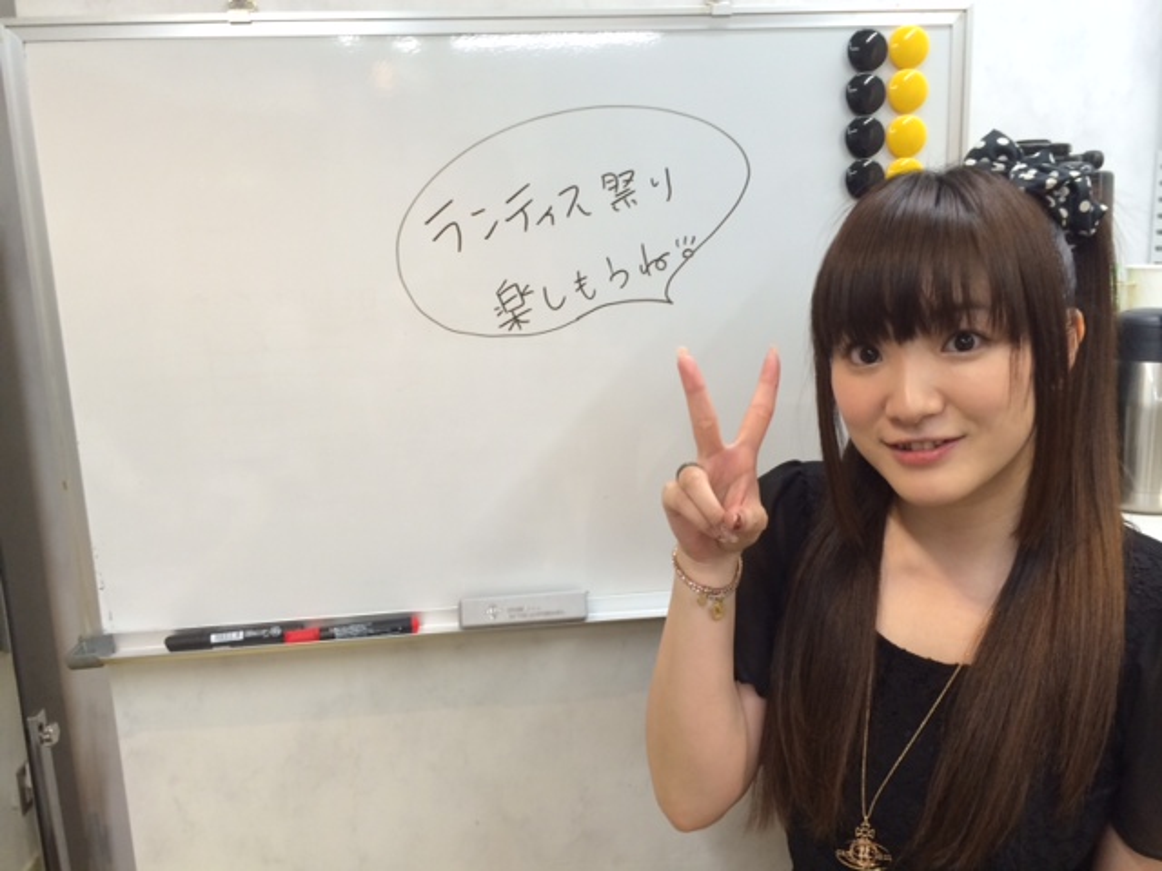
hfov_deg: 60.0
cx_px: 581
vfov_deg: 46.8
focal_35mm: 30
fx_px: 1007
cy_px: 436
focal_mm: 4.12
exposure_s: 1/30
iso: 100
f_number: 2.2
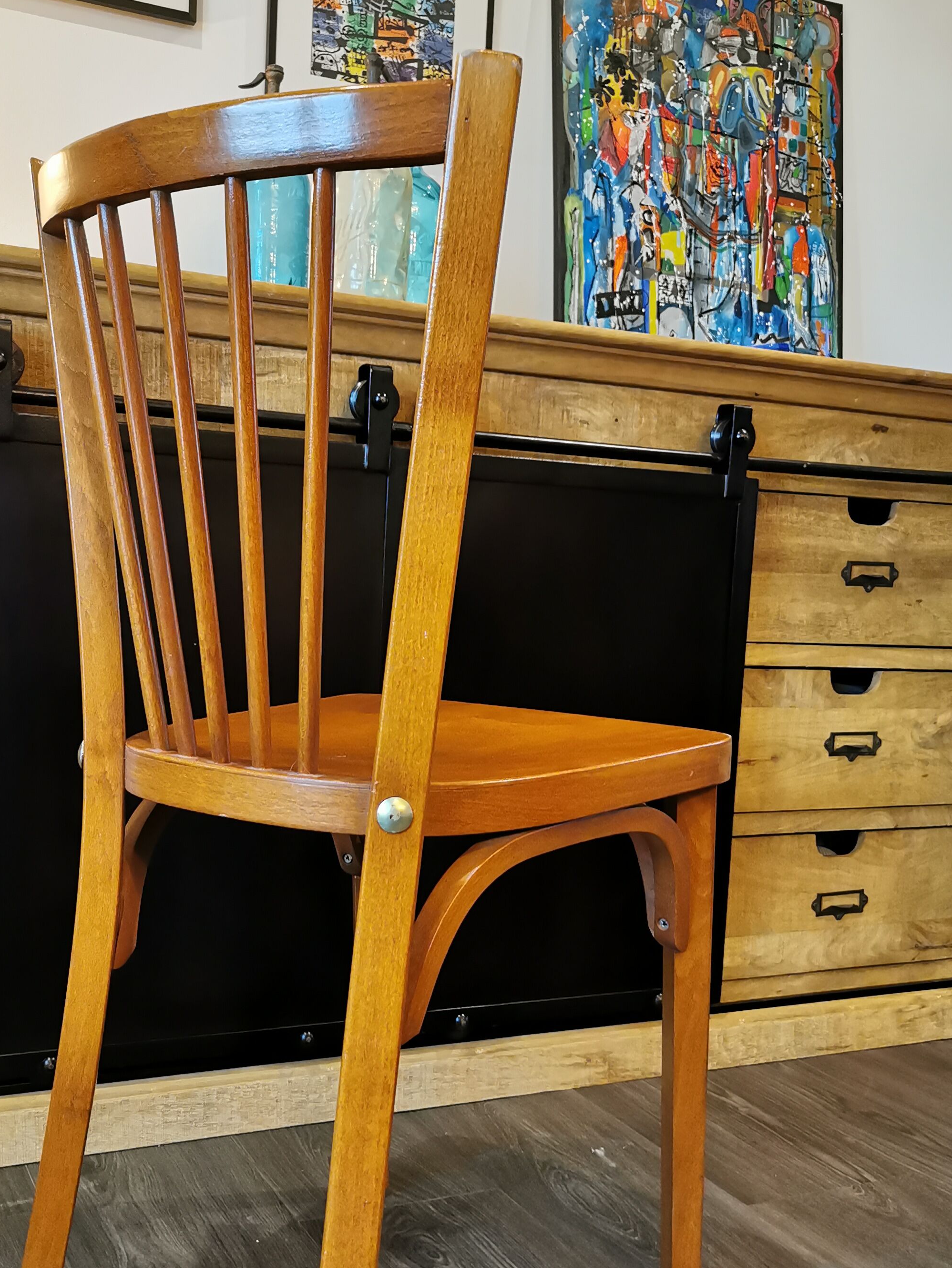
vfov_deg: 49.8
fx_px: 1357
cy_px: 766
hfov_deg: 38.6
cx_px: 398
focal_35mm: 37
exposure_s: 1/50
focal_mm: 5.58
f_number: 1.8
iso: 400
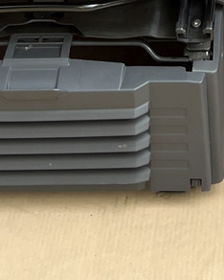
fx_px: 1151
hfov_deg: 10.8
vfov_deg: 11.5
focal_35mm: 139
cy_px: -382
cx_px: 322
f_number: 1.6
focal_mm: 5.1
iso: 40
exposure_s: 1/160
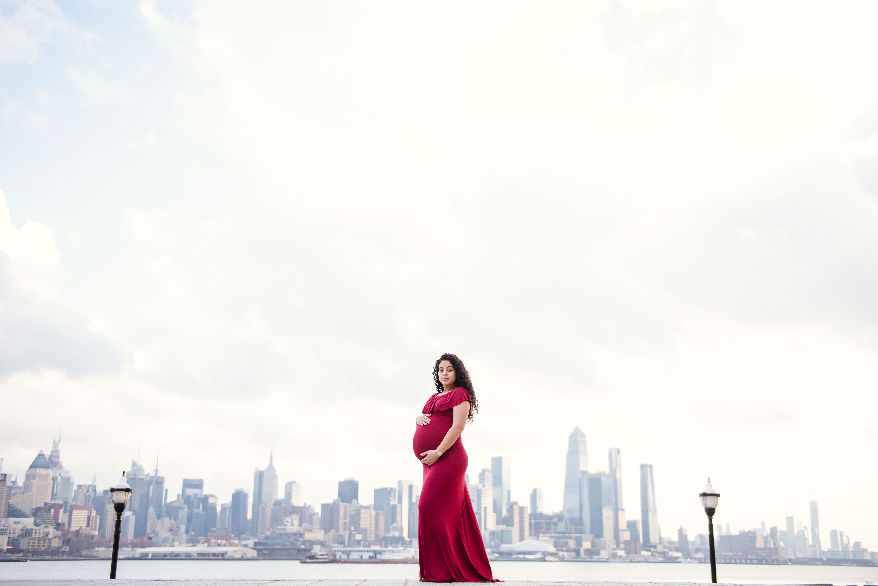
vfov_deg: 33.4
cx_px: 439
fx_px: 976
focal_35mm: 40
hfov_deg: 48.4
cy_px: 293
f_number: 3.2
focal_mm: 40
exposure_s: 1/320
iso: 125
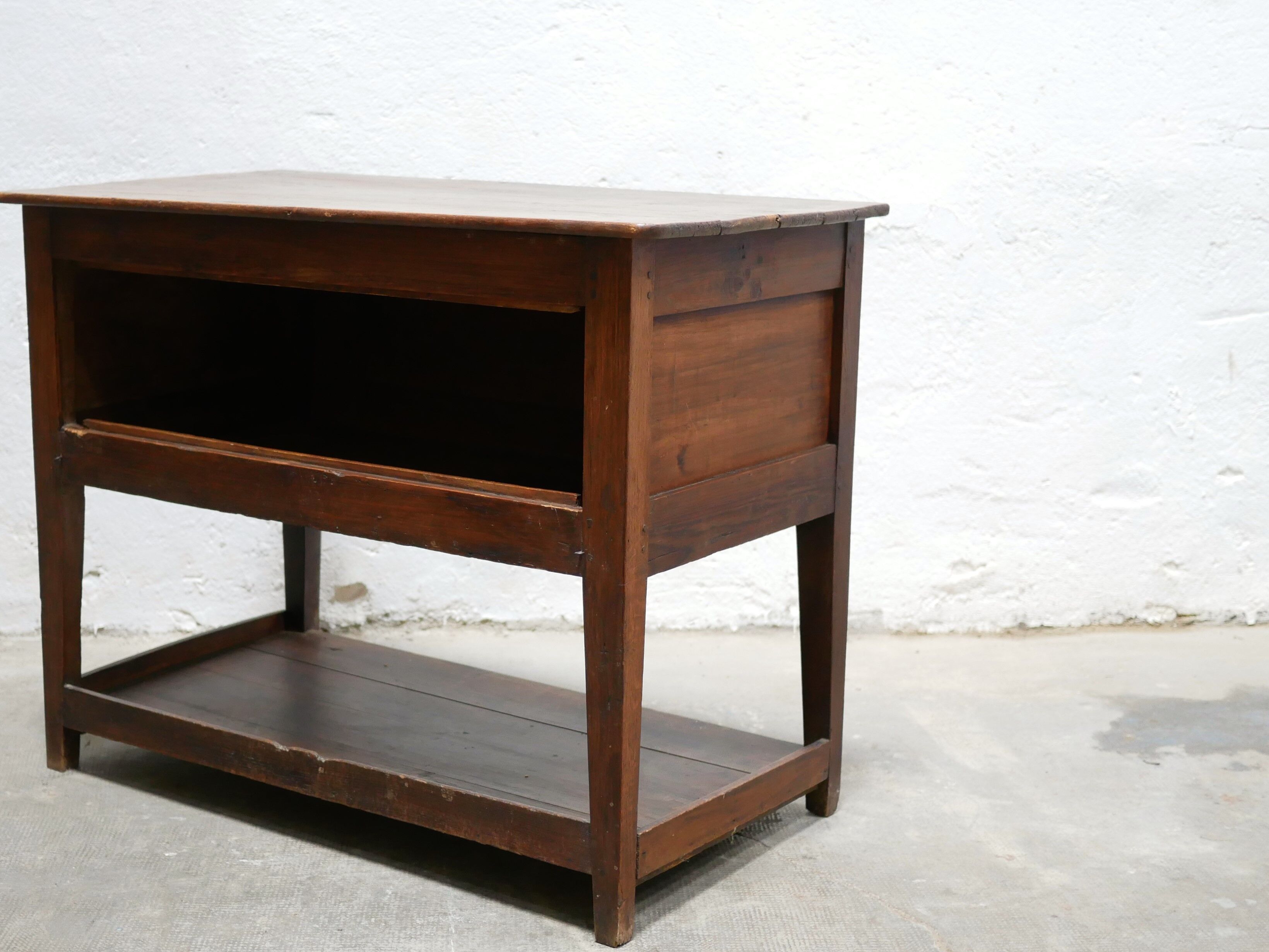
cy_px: 499
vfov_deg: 26.1
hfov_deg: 34.2
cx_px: 486
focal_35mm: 56
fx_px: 2054
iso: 800
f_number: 1.7
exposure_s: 1/60
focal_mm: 20
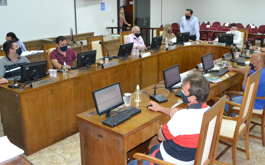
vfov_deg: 34.3
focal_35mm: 37
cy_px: 63
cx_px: 144
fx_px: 267
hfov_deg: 52.7
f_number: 7.1
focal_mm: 20
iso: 3200
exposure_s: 1/60
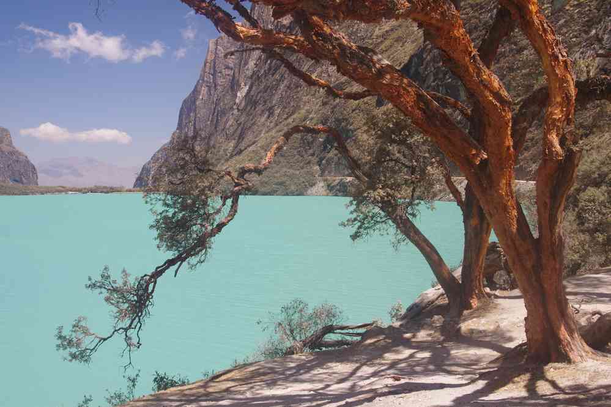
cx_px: 306
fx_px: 713
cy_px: 204
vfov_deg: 31.9
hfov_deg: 46.4
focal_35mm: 42
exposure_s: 1/60
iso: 200
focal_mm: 28
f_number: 11
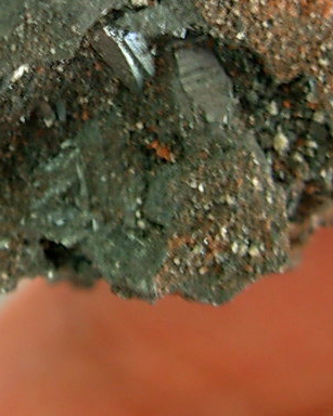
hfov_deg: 15.4
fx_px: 1220
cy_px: 60
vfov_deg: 19.1
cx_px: 55
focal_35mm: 99
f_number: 2.9
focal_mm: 6.3
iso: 50
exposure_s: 1/9
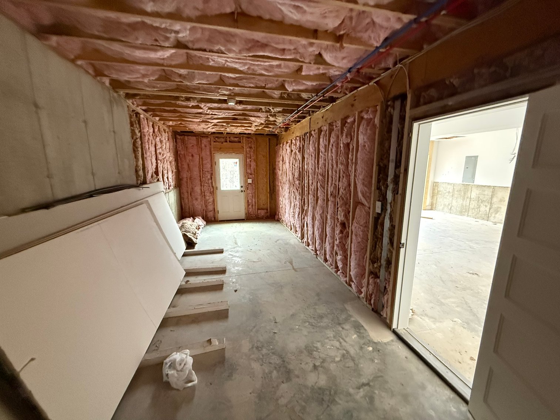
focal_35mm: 14
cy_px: 210
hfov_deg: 102.1
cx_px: 280
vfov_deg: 85.7
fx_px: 227
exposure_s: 1/60
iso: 1000
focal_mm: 2.22
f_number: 2.2
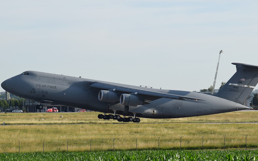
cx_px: 140
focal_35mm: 155
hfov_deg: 13.5
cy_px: 90
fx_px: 1090
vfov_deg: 8.5
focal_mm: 86
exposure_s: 1/800
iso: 200
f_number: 7.1
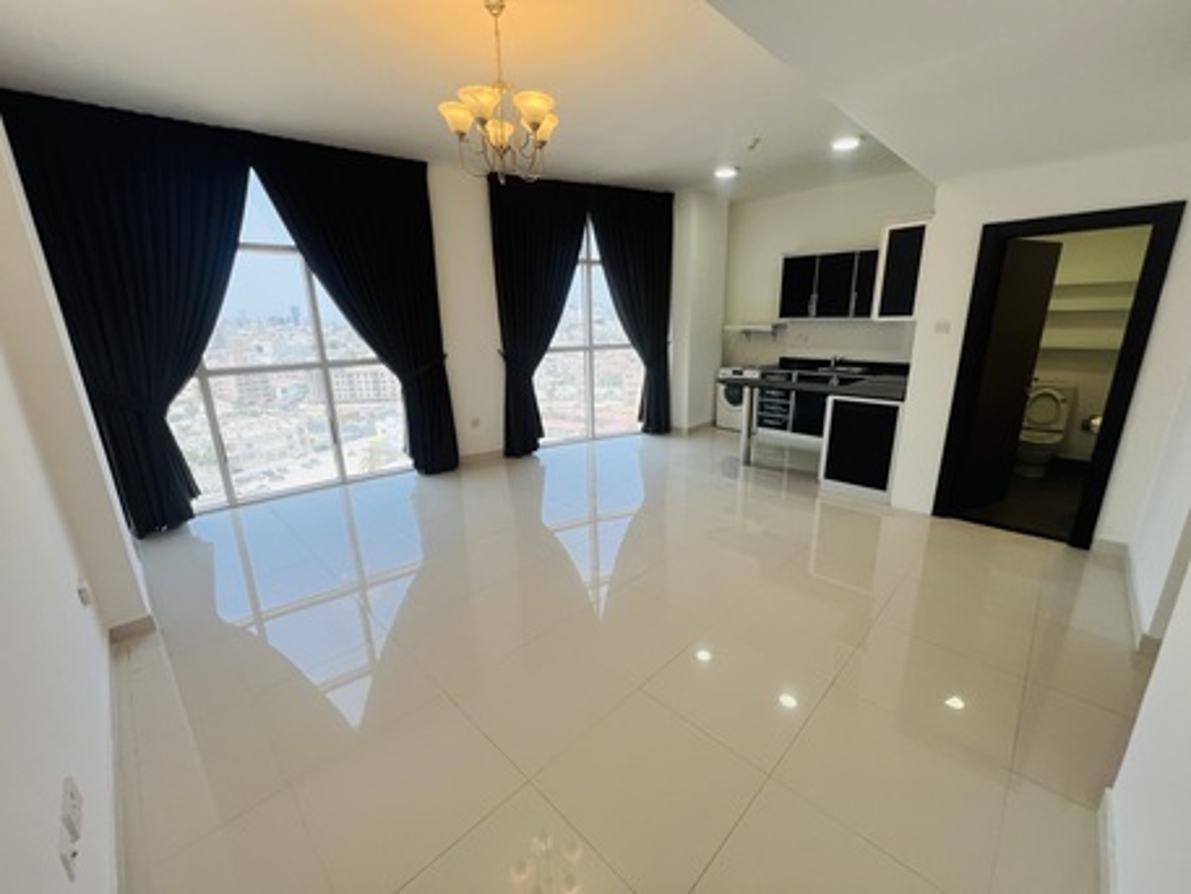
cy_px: 447
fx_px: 447
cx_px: 596
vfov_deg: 89.9
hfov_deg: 106.2
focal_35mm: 13
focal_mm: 1.57
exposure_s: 1/100
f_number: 1.8
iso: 40
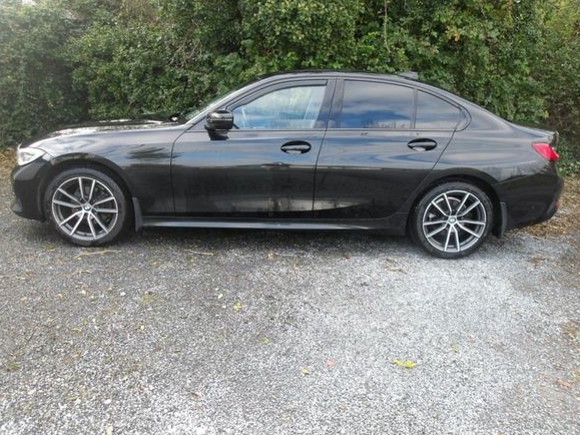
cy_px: 219
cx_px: 292
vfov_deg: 49.7
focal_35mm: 28
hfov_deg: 63.5
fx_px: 469
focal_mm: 4.9
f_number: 3
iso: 100
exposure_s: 1/99
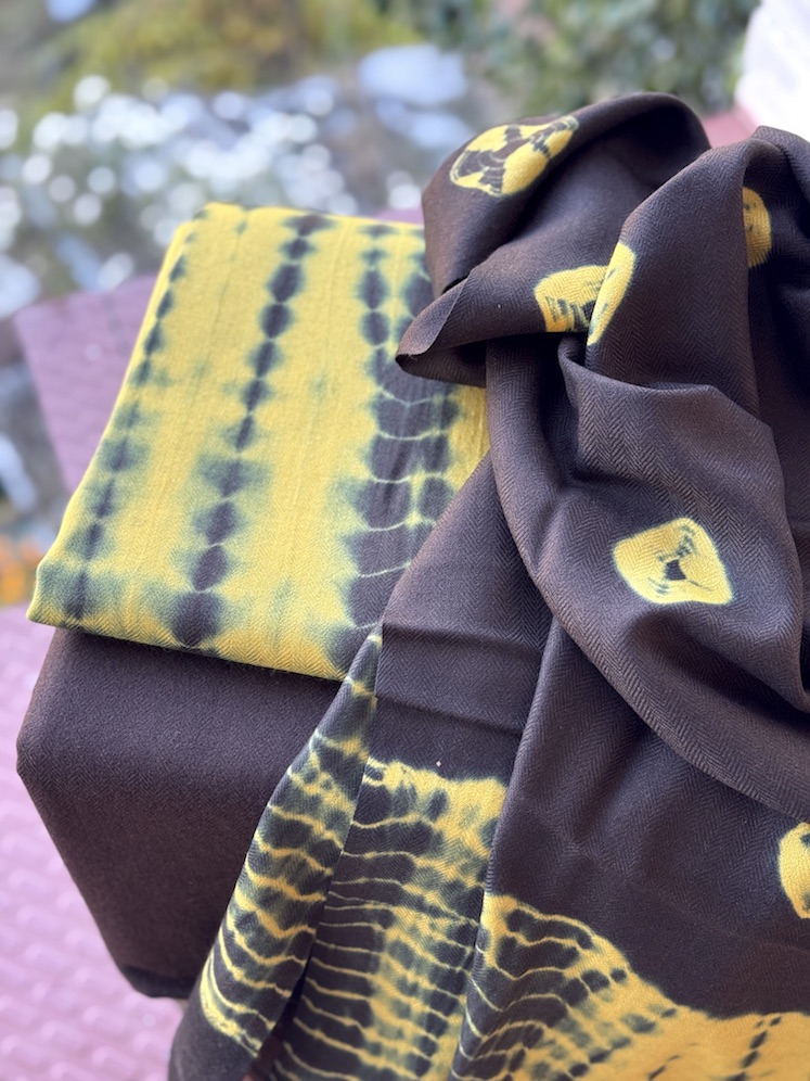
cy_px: 540
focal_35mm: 48
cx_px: 405
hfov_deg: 30.3
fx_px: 1498
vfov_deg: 39.7
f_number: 1.78
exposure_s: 1/121
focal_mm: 6.76
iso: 64
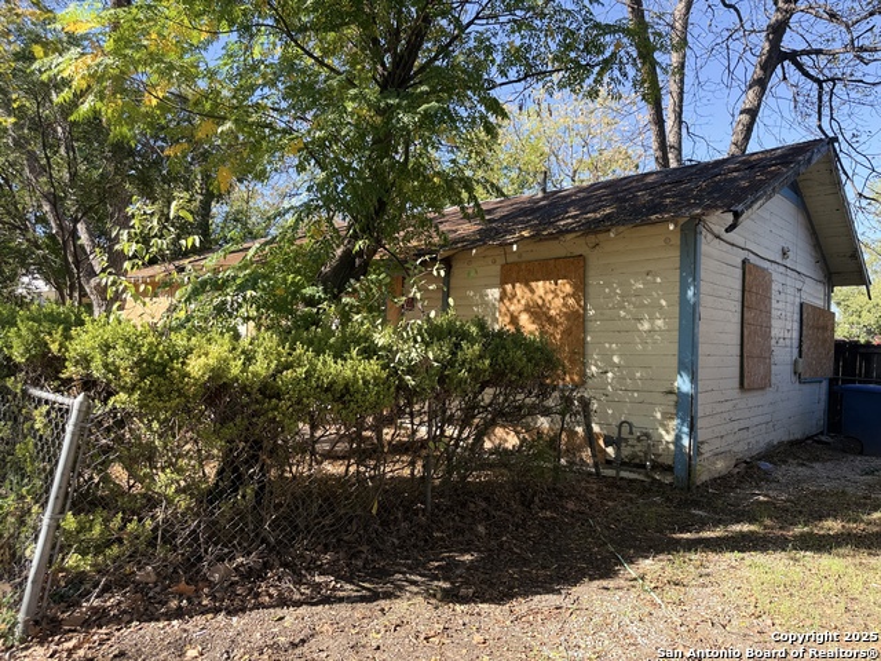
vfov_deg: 56.8
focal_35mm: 24
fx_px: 611
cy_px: 330
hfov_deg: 71.6
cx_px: 440
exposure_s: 1/1046
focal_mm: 6.76
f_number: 1.78
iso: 100
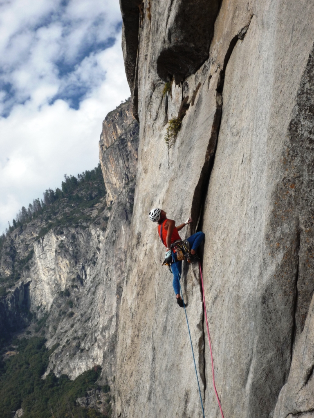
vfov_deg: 27.8
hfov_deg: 21.0
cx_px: 157
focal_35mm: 70
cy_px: 209
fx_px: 847
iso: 100
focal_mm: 12.2
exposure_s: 1/640
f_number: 6.3
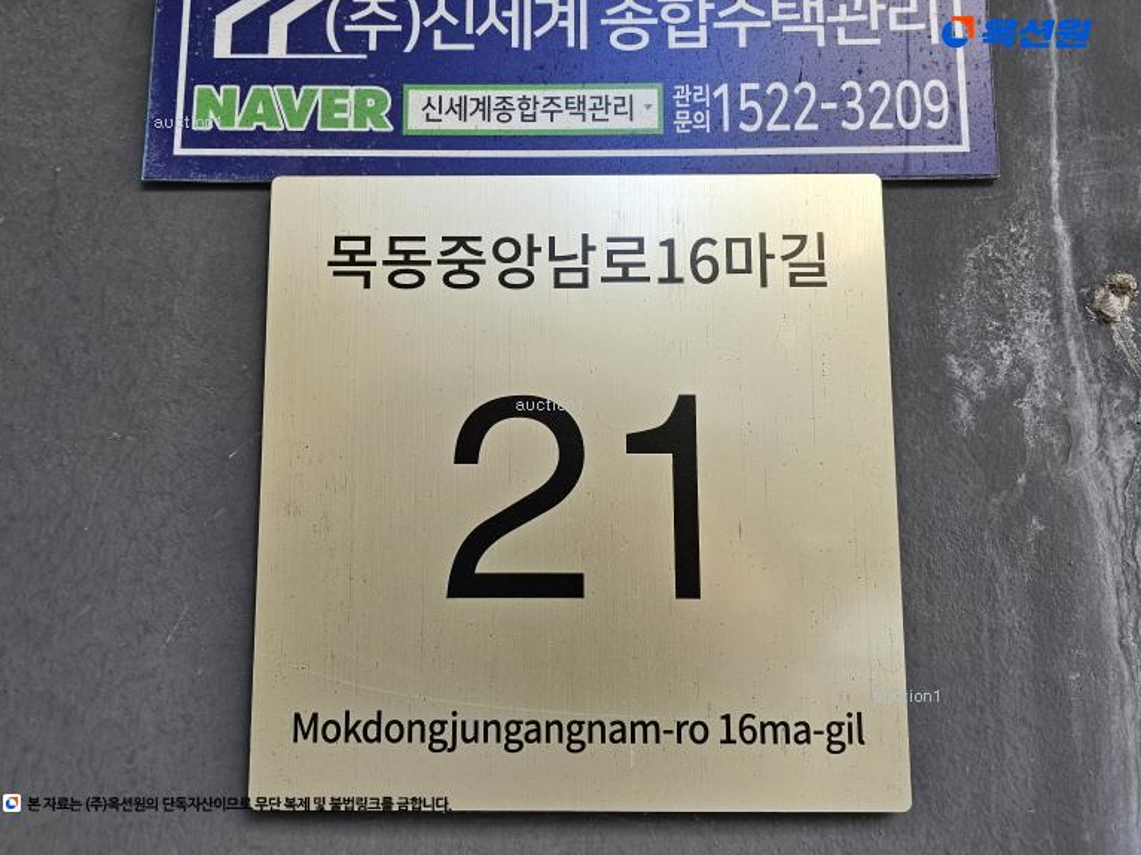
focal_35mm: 24
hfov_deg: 71.6
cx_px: 549
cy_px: 415
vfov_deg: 56.8
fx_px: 791
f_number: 1.7
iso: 125
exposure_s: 1/359
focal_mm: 6.3
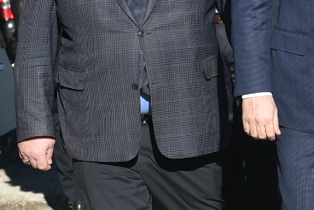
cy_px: -16
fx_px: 2609
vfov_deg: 4.6
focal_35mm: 299
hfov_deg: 6.8
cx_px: 369
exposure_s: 1/640
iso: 100
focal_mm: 70
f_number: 5.6
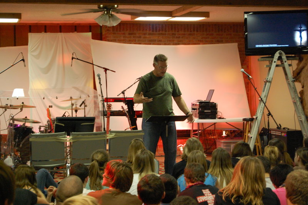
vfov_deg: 16.5
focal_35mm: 82
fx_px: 705
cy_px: 102
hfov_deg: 24.6
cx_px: 154
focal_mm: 55
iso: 1600
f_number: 5.6
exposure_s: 1/40
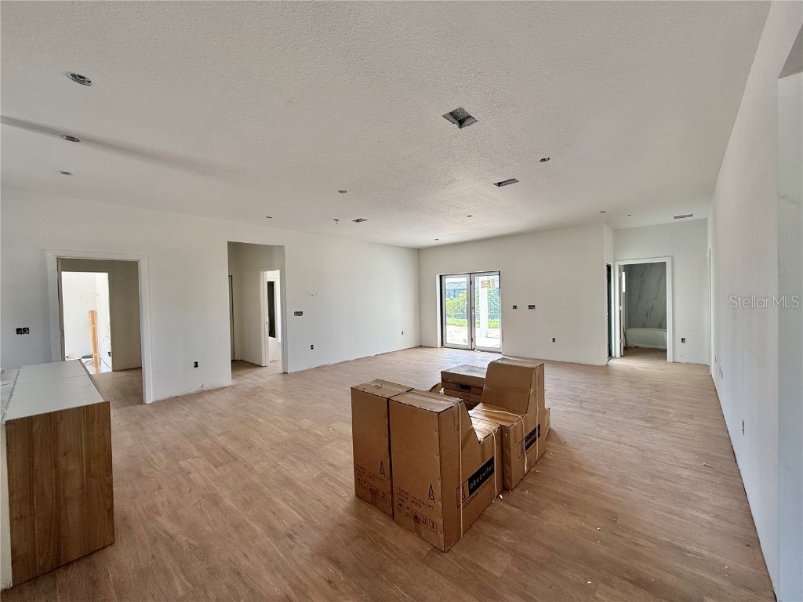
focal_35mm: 14
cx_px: 402
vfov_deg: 85.7
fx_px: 325
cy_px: 301
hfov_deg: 102.1
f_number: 2.2
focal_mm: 2.22
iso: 64
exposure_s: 1/145
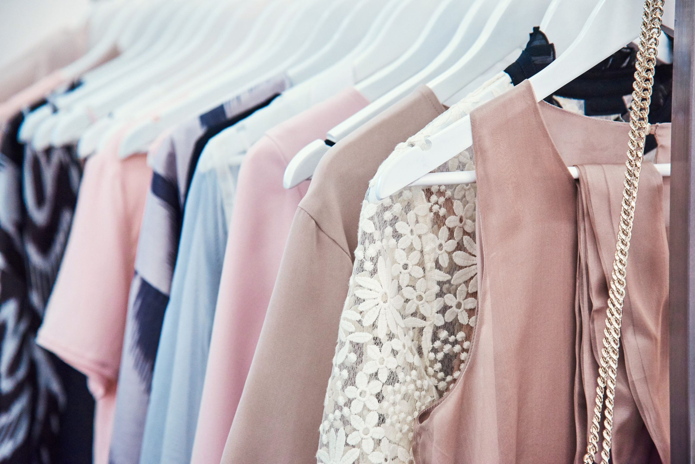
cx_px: 348
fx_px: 2317
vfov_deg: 11.4
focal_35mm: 120
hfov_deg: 17.1
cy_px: 232
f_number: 5.6
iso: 2200
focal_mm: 120
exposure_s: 1/100
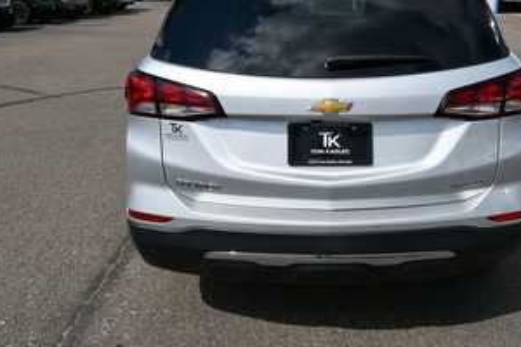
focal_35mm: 40
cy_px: 121
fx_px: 579
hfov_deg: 48.0
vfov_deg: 33.2
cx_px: 325
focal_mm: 20
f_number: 10
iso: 100
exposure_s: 1/400
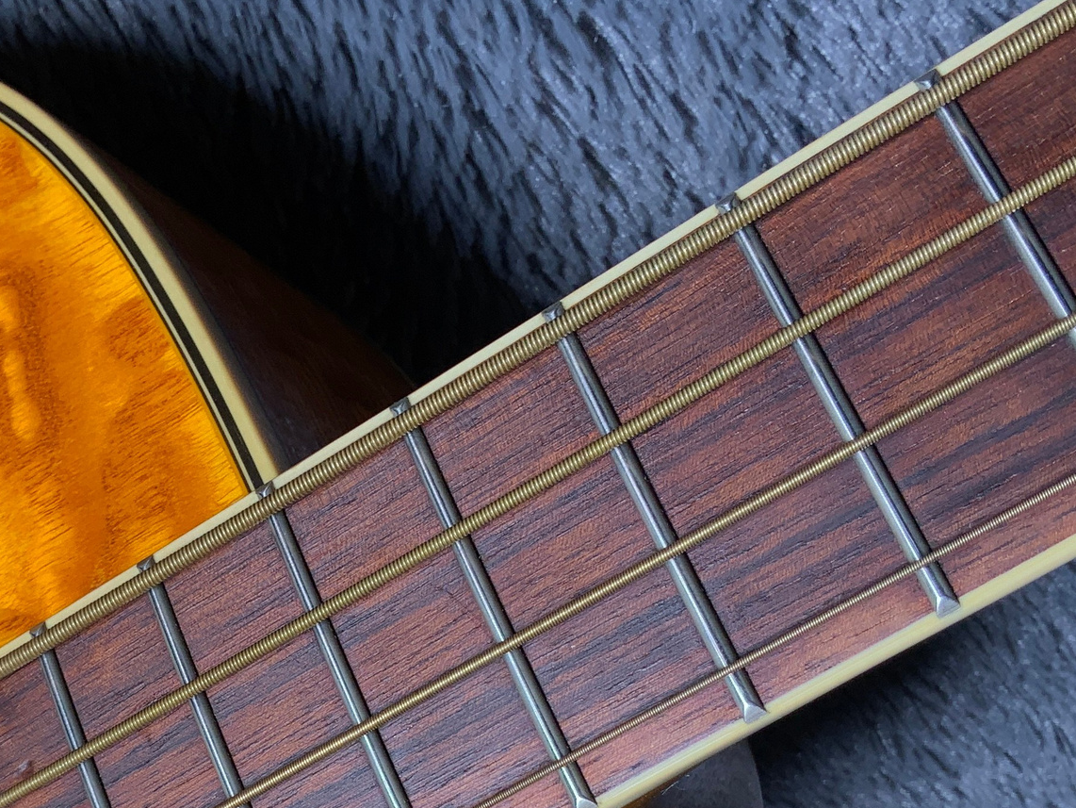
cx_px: 289
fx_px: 2021
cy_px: 769
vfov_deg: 21.9
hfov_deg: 29.4
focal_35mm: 65
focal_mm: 3
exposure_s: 1/146
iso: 16
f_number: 1.8
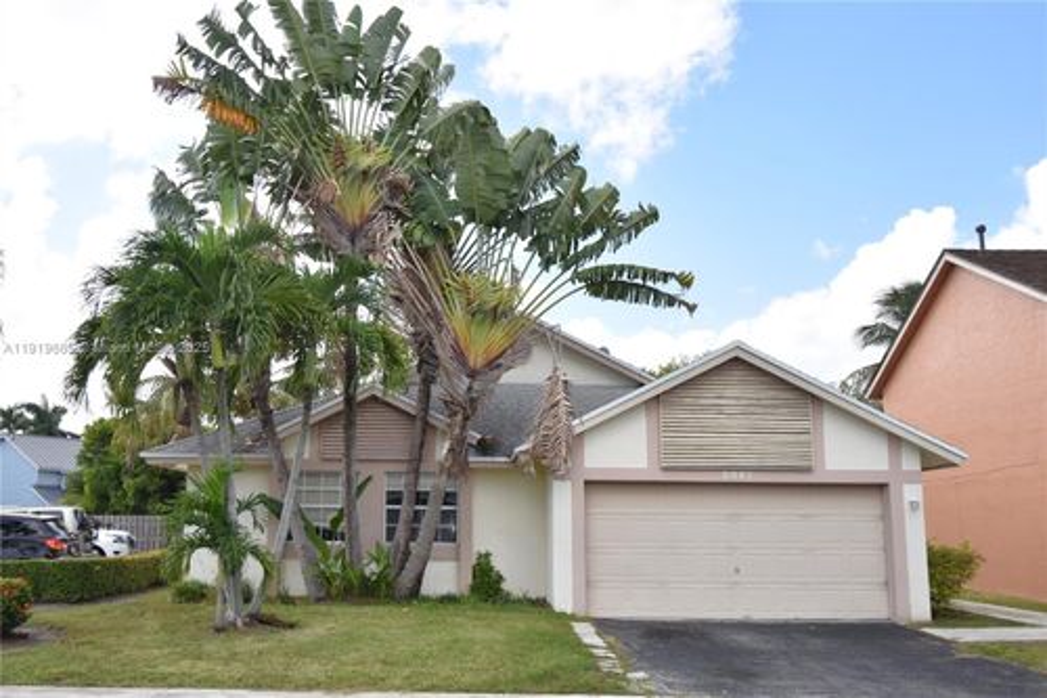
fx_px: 872
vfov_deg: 43.6
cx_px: 524
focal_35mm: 30
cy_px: 349
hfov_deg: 61.9
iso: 100
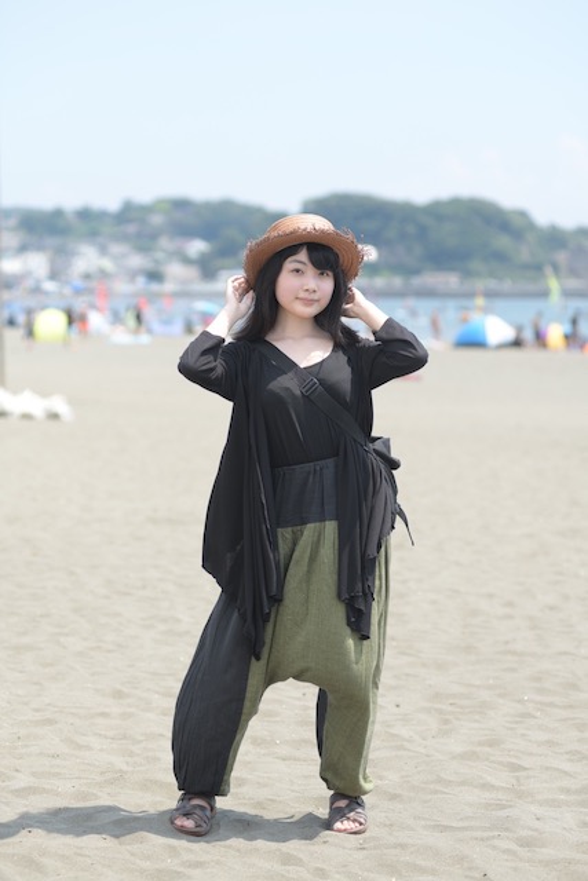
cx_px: 294
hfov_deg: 15.9
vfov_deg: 23.6
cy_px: 440
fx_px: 2106
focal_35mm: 86
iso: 200
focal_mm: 86
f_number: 4
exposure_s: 1/1250
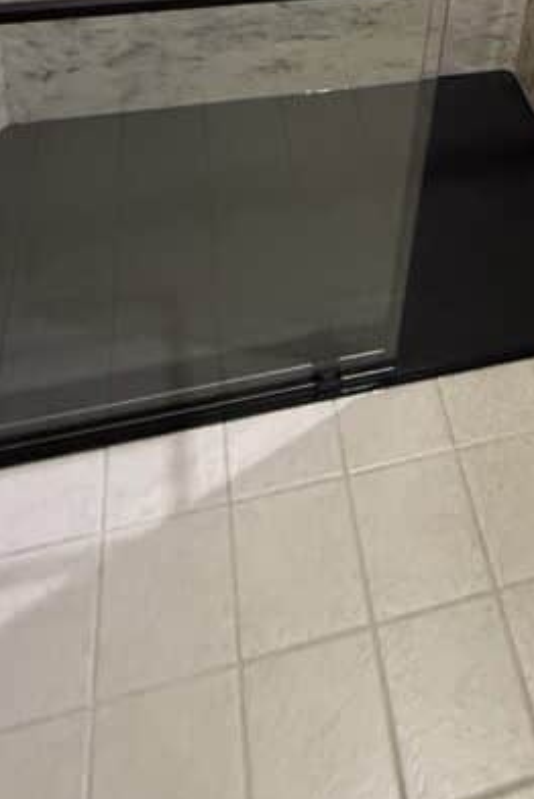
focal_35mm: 38
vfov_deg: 35.8
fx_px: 844
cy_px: -220
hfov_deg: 34.5
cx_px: 389
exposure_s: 1/60
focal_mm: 2.22
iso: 640
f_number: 2.2
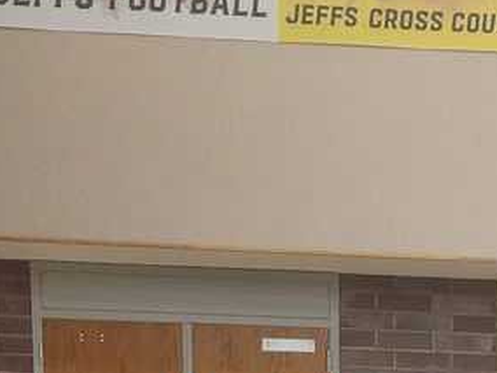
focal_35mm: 83
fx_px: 1192
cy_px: 567
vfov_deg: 16.2
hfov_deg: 21.4
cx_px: 635
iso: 800
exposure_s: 1/120
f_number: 1.8
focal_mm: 6.4
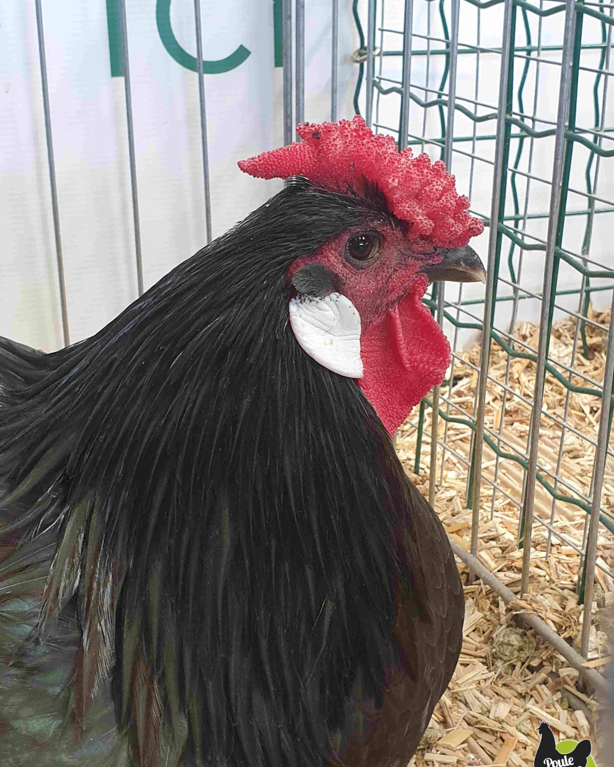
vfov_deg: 60.4
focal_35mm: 29
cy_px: 411
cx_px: 302
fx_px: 659
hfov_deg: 50.0
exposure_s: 1/50
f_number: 2.4
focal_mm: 4.3
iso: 200
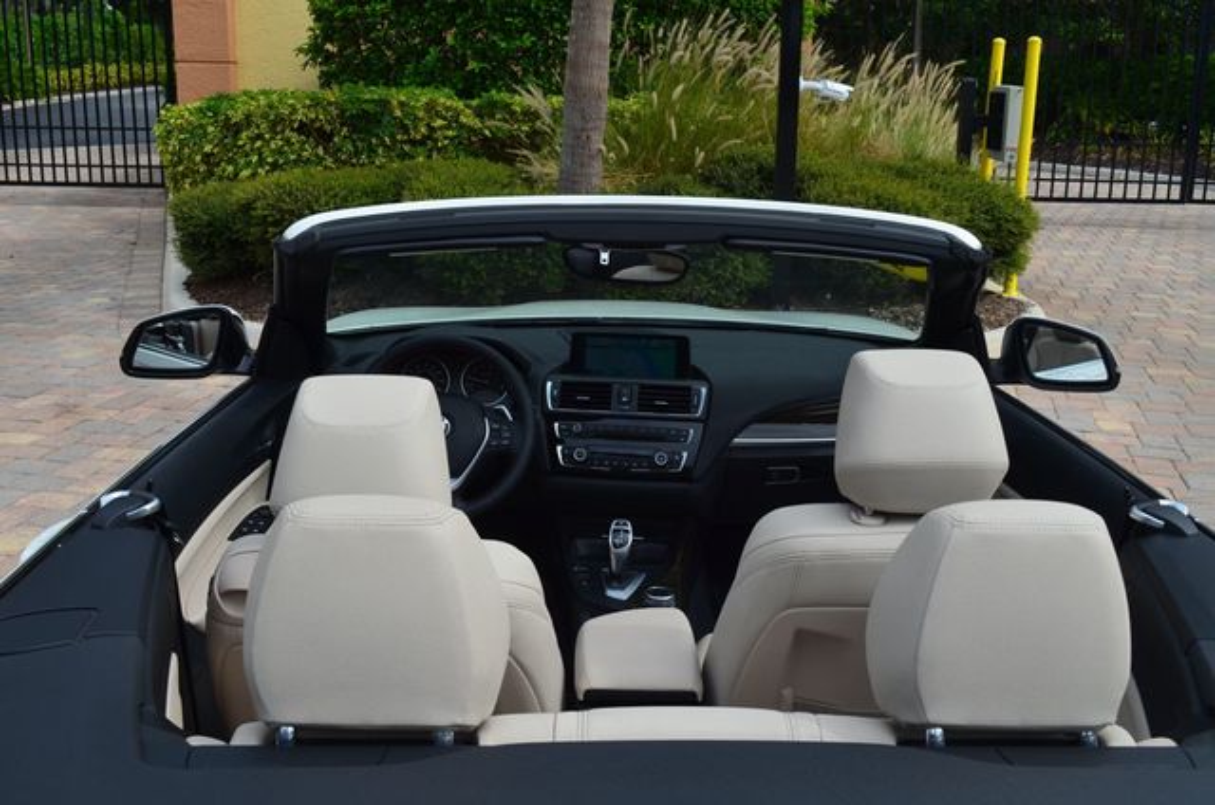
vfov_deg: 34.1
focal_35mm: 39
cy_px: 402
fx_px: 1314
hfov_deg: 49.6
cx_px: 608
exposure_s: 1/125
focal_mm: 26
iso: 140
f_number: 11
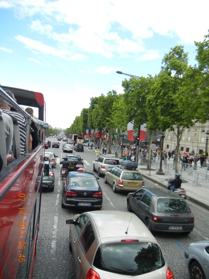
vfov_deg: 60.0
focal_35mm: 30
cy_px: 140
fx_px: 242
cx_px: 104
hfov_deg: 46.8
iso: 160
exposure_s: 1/122
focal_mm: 5.4
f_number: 7
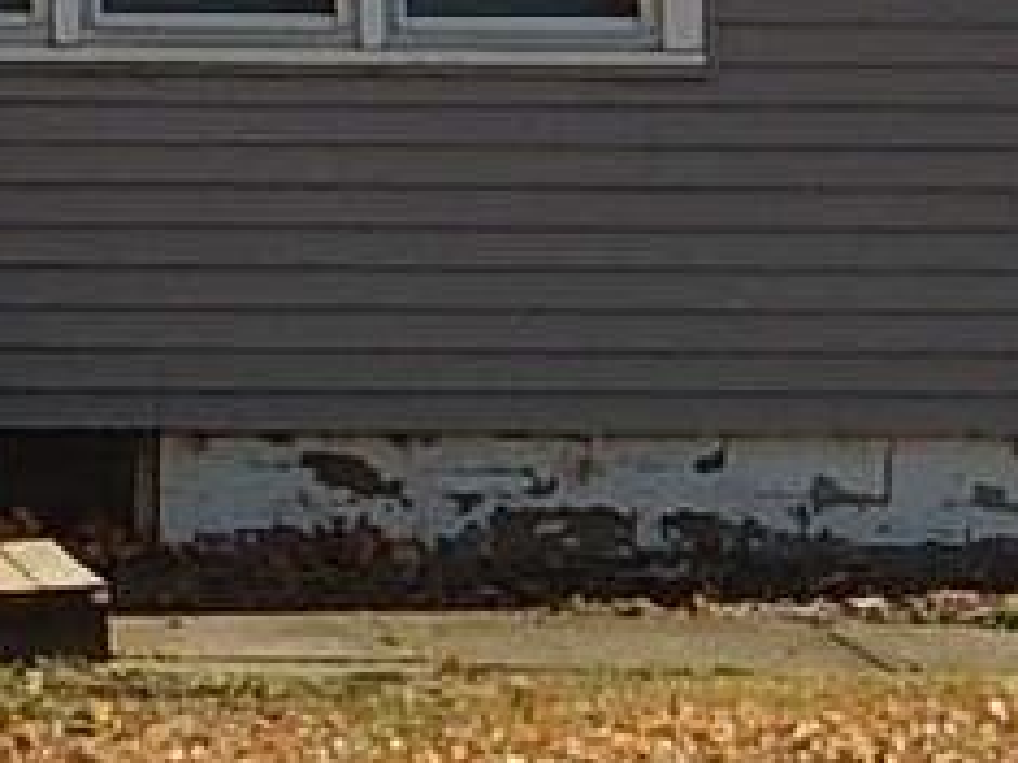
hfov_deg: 10.5
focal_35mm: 178
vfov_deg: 8.1
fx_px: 5232
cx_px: -736
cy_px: -412
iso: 125
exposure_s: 1/800
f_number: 4.1
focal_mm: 5.1
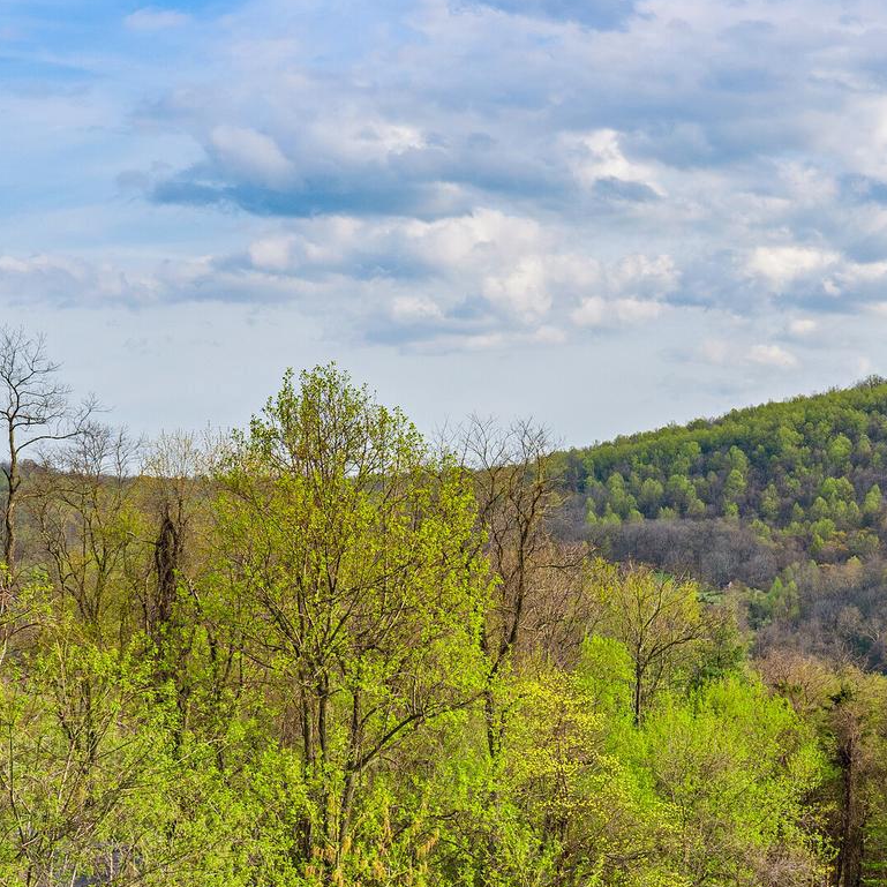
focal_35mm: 86
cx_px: 546
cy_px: 581
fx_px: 2493
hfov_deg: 20.1
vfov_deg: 20.1
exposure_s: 1/800
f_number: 8
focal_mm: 38
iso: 400
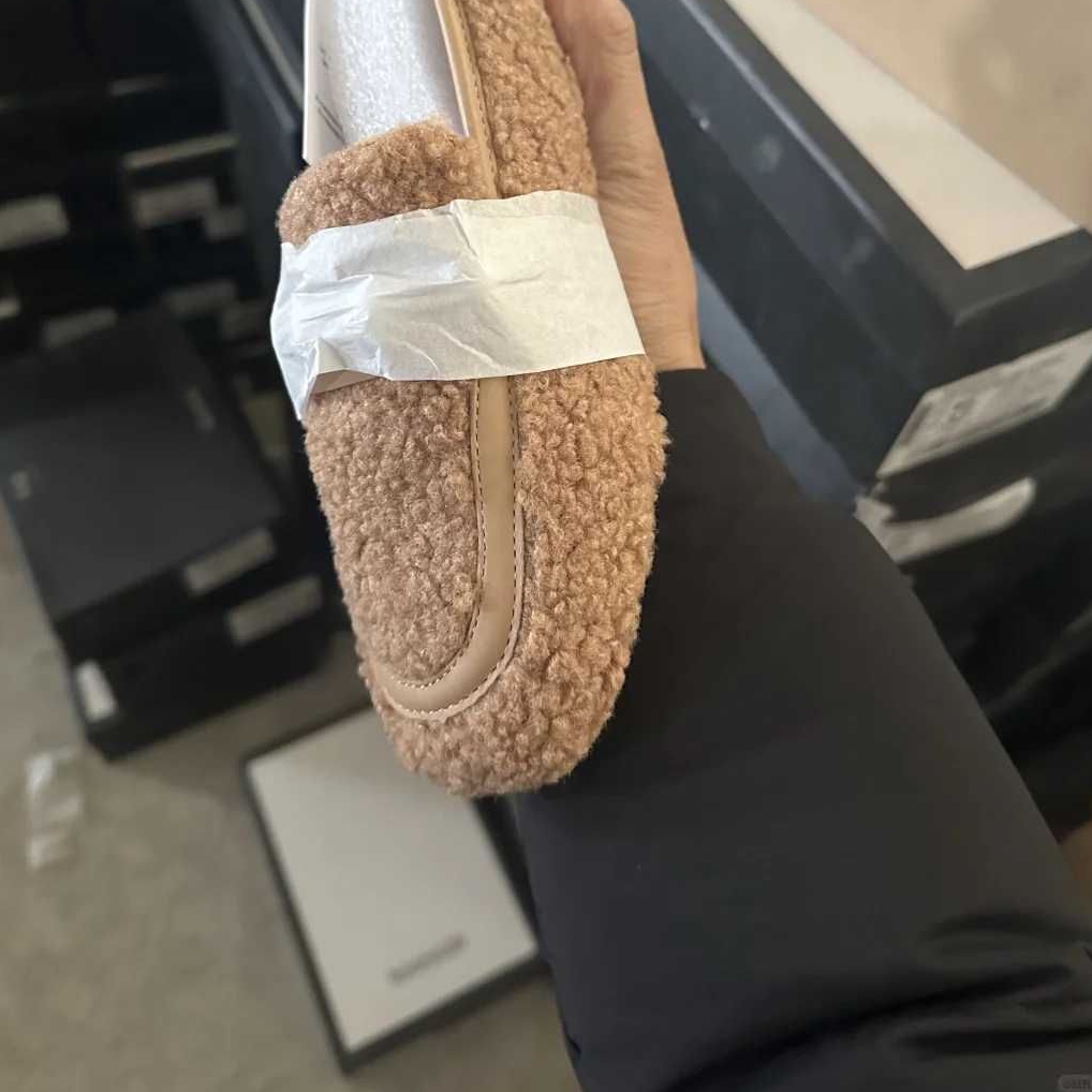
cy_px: 330
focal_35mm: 30
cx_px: 527
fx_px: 1071
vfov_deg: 52.6
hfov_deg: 54.0
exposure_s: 1/45
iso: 1000
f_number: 1.78
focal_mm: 6.86
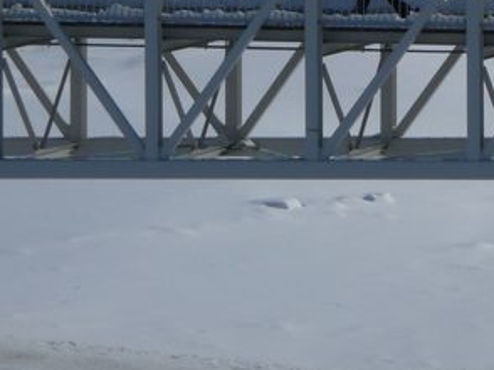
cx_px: 497
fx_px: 7343
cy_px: 133
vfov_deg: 2.9
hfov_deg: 3.8
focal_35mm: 515
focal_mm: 32.3
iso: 100
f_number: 11
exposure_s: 1/320
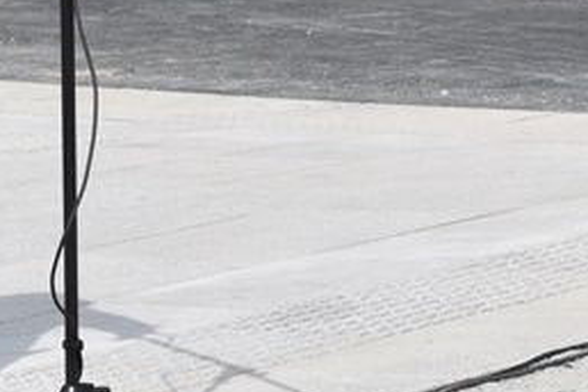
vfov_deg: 4.2
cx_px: 524
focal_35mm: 328
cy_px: -236
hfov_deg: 6.3
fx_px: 5357
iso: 100
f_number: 9
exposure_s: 1/250
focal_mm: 55
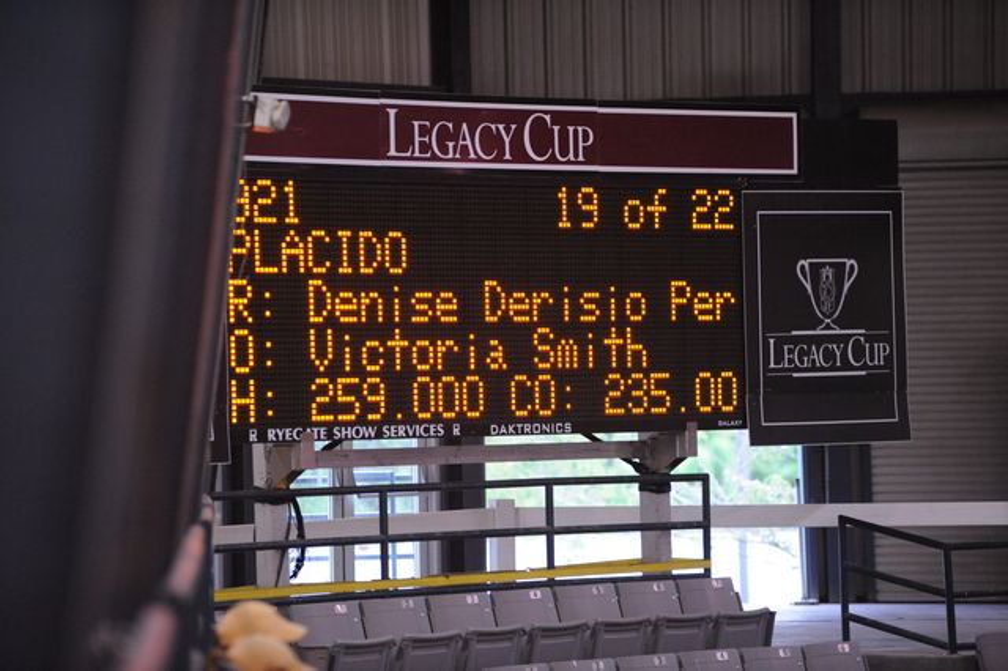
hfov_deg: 10.3
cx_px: 504
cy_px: 336
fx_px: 5597
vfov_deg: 6.9
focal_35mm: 200
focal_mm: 200
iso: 5000
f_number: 2.8
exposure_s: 1/400
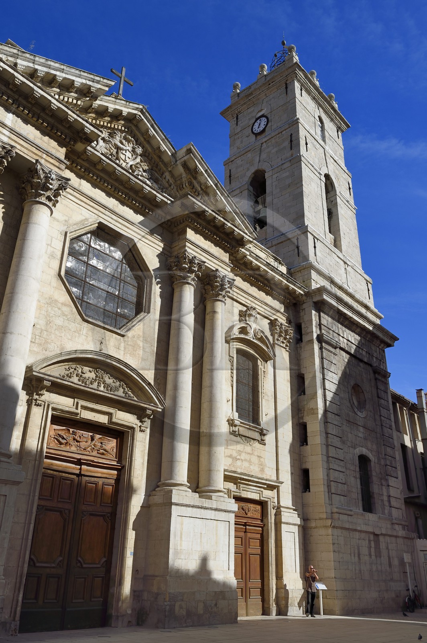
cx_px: 214
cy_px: 322
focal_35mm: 29
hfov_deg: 44.9
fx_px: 517
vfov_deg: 63.7
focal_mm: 29
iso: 200
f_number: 13
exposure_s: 1/250
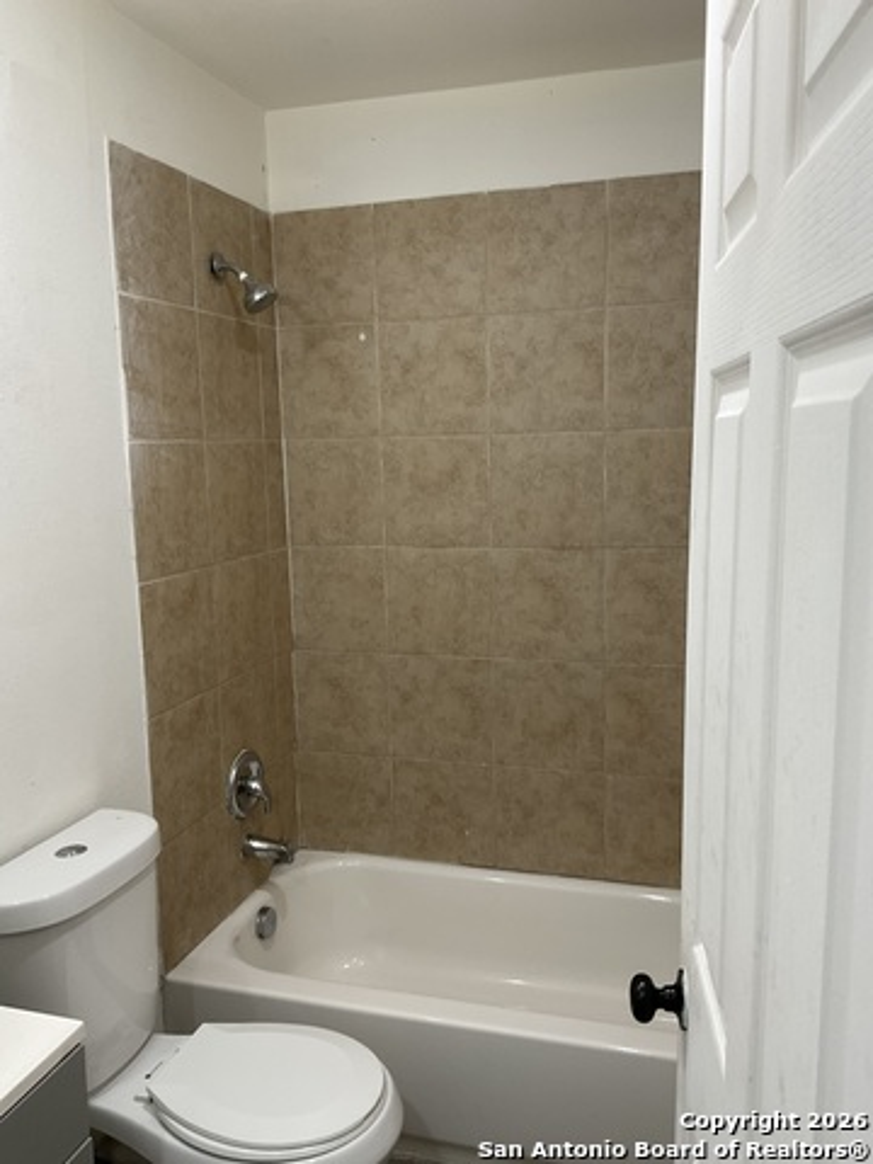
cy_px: 582
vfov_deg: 61.7
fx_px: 975
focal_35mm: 29
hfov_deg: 48.2
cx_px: 436
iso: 40
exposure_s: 1/60
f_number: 1.8
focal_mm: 3
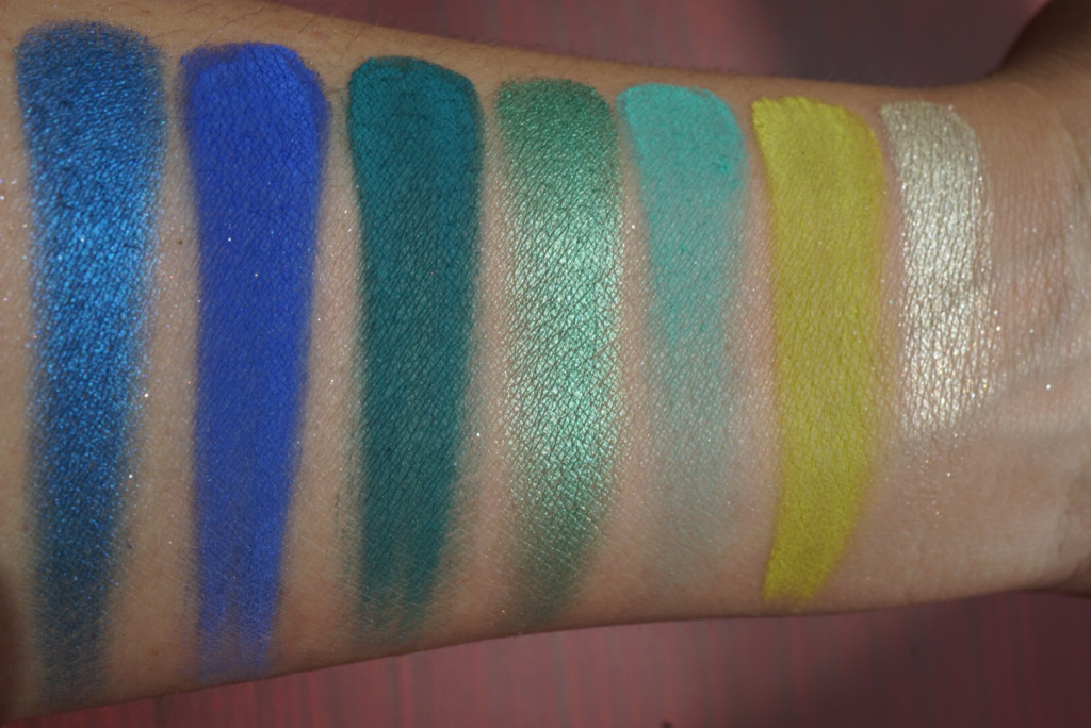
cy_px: 364
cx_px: 546
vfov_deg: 29.9
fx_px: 1364
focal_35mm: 45
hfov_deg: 43.6
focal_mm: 30
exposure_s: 1/80
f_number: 13
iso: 100
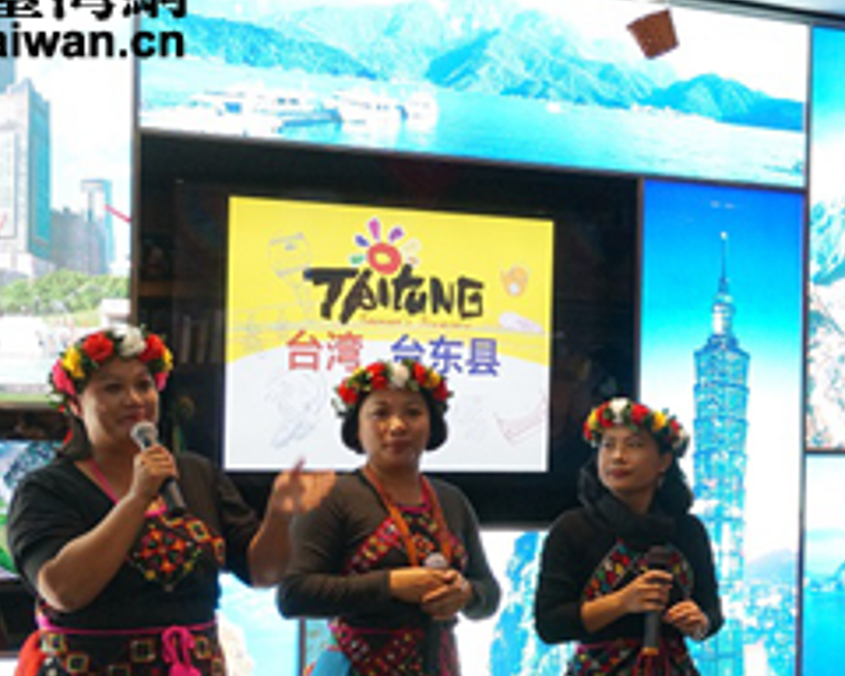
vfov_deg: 18.0
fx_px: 2125
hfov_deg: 22.3
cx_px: 644
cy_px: 481
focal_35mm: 85
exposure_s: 1/60
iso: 1600
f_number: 4.5
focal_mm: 29
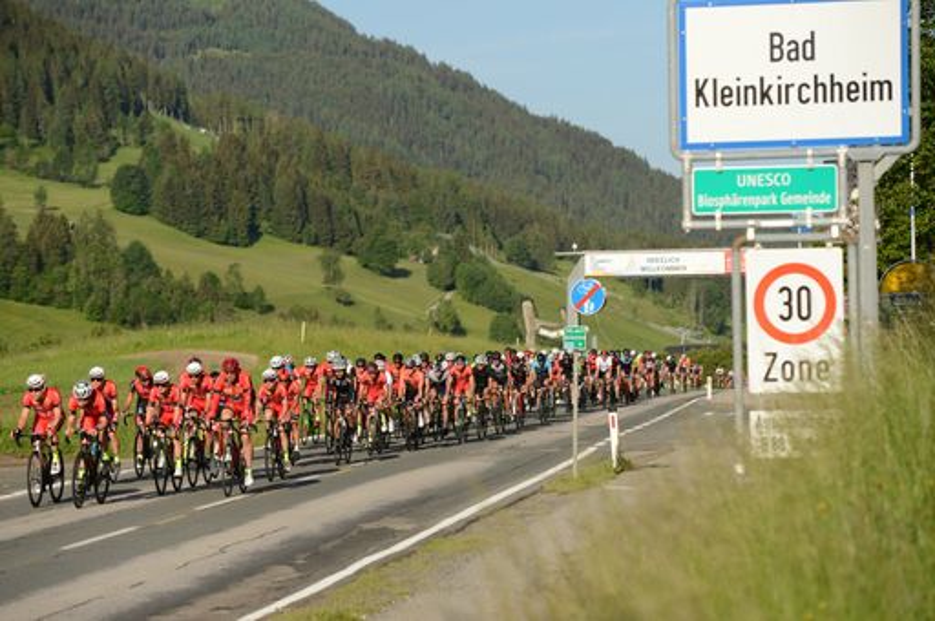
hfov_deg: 16.8
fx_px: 3165
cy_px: 310
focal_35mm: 122
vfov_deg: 11.2
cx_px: 468
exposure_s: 1/2000
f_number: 5
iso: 200
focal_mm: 122
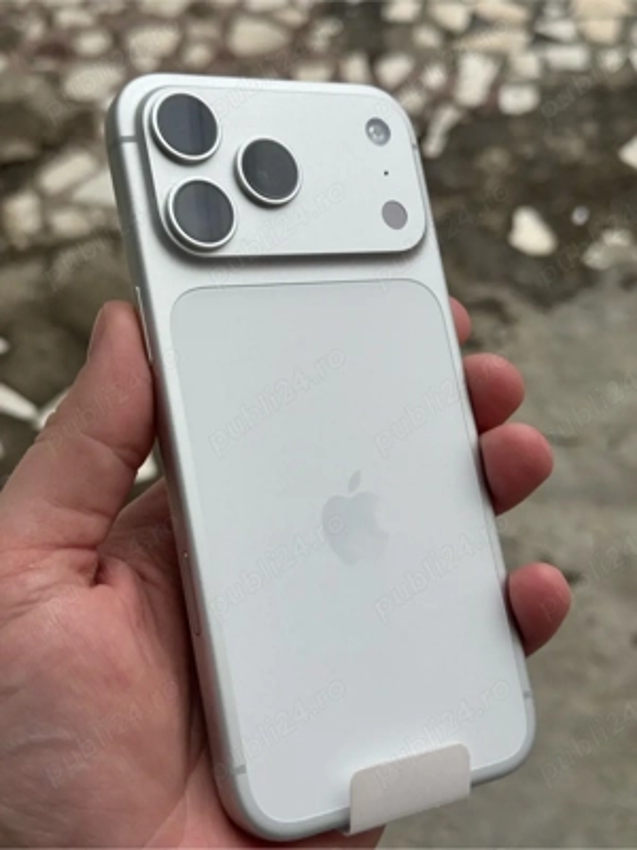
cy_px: 425
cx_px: 318
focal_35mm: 48
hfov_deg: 30.3
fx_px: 1178
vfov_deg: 39.7
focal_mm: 6.76
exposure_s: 1/812
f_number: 1.78
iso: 64
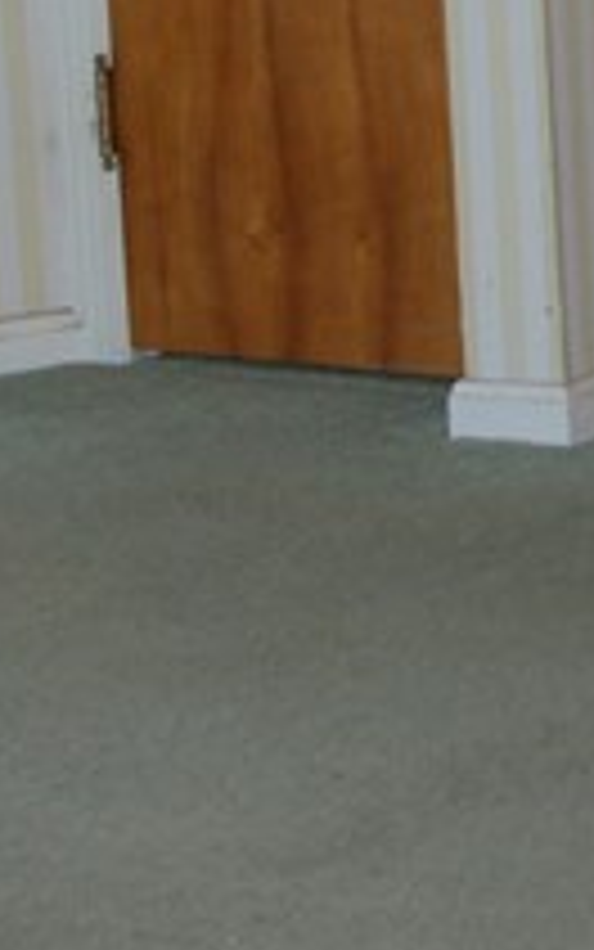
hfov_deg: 5.8
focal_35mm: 220
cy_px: -513
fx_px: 5694
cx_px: 1240
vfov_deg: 9.3
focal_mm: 28
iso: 400
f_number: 4
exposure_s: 1/60
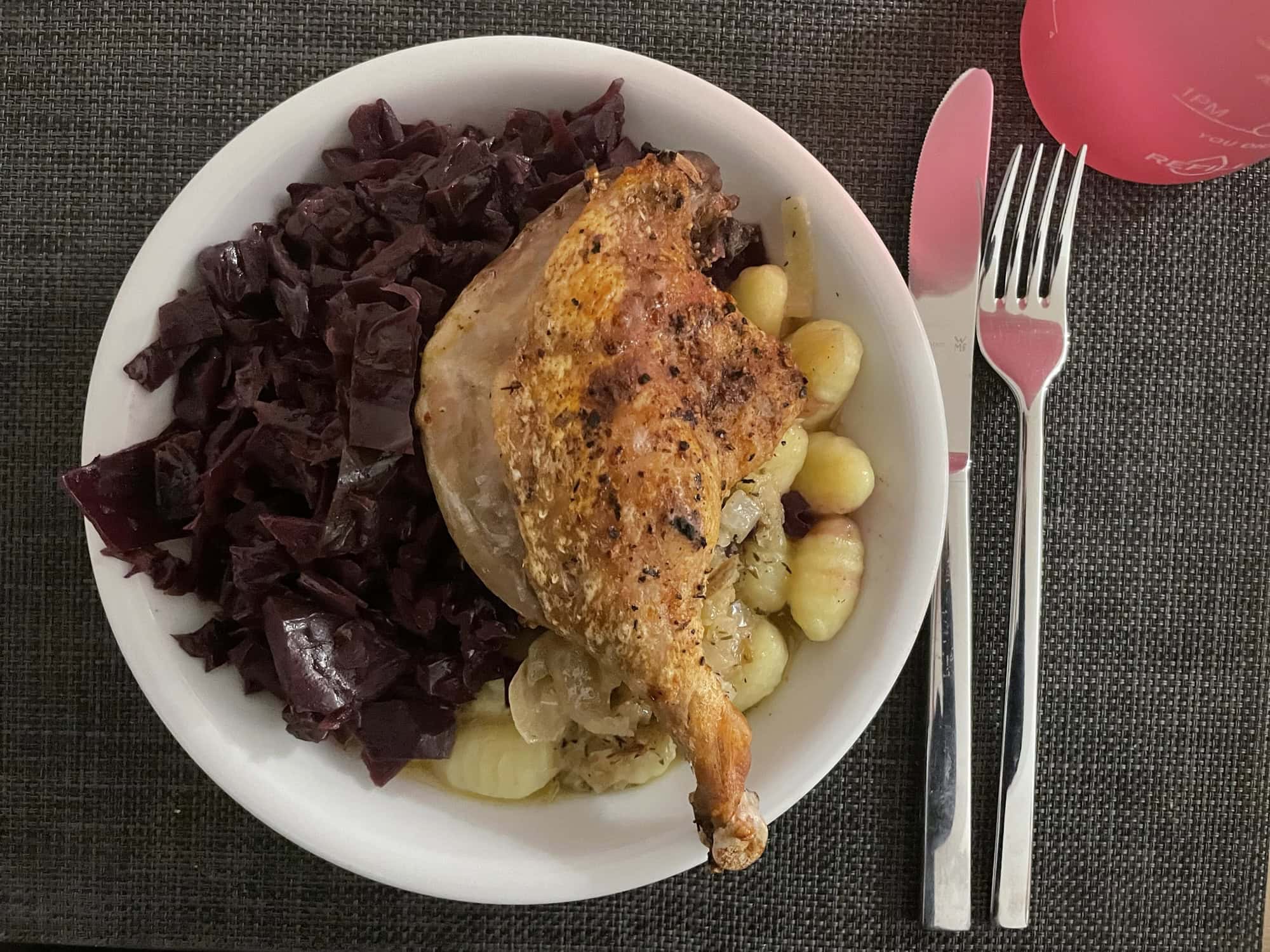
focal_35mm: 26
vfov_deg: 53.1
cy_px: 476
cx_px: 635
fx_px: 954
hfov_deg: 67.3
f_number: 1.6
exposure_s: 1/30
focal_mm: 4.2
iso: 1000
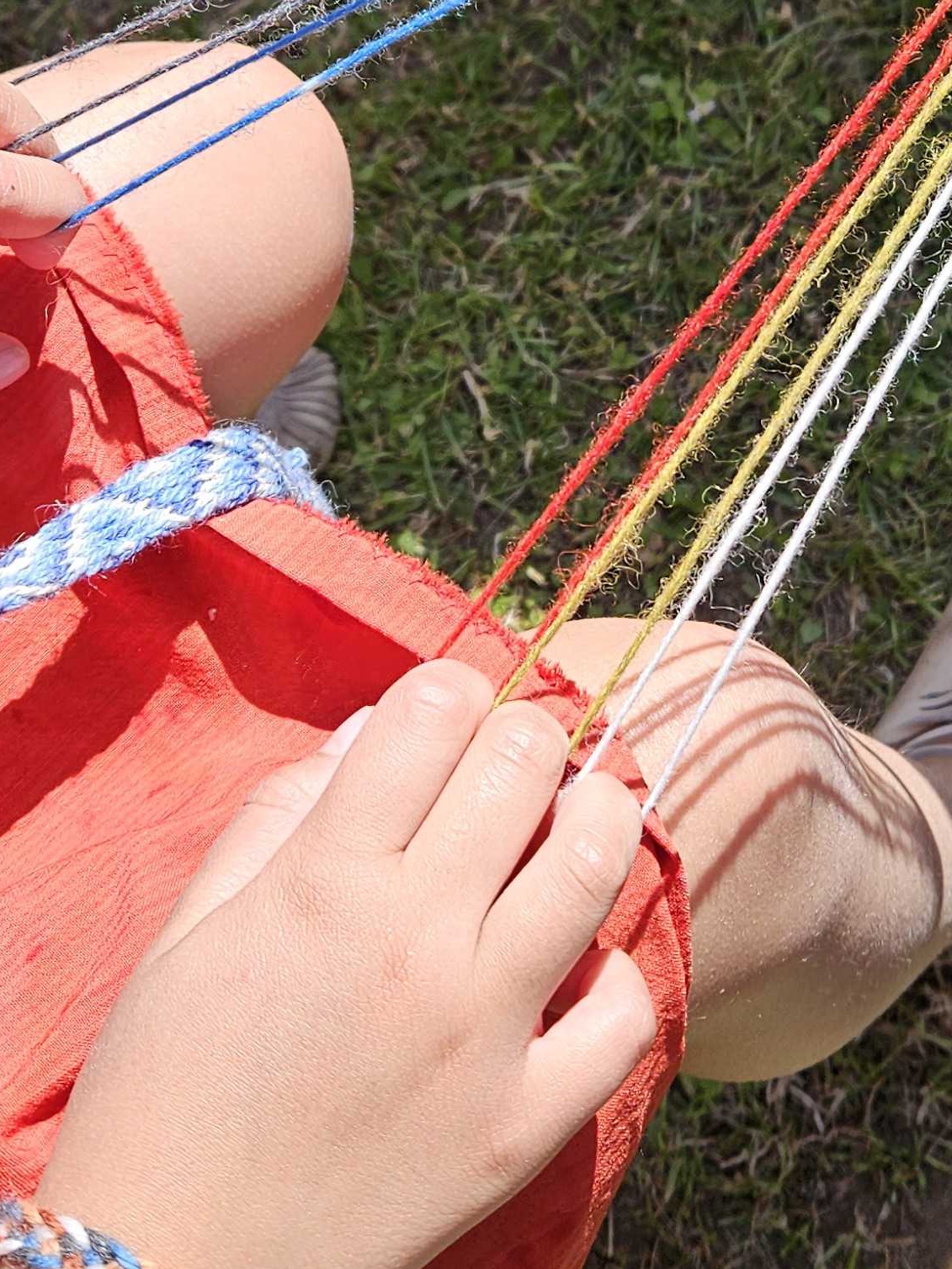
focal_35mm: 61
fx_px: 2237
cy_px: 242
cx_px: 639
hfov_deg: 23.9
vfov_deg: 30.8
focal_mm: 5.4
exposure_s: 1/950
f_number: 1.8
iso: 25
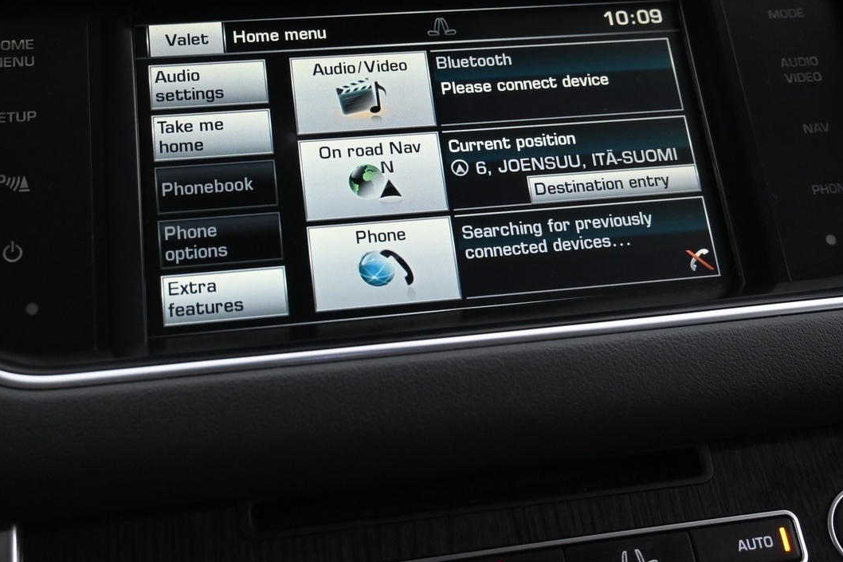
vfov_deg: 27.1
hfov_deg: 40.1
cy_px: 165
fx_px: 1156
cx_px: 400
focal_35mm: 49
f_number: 4
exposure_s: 1/30
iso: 1600
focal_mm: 21.5
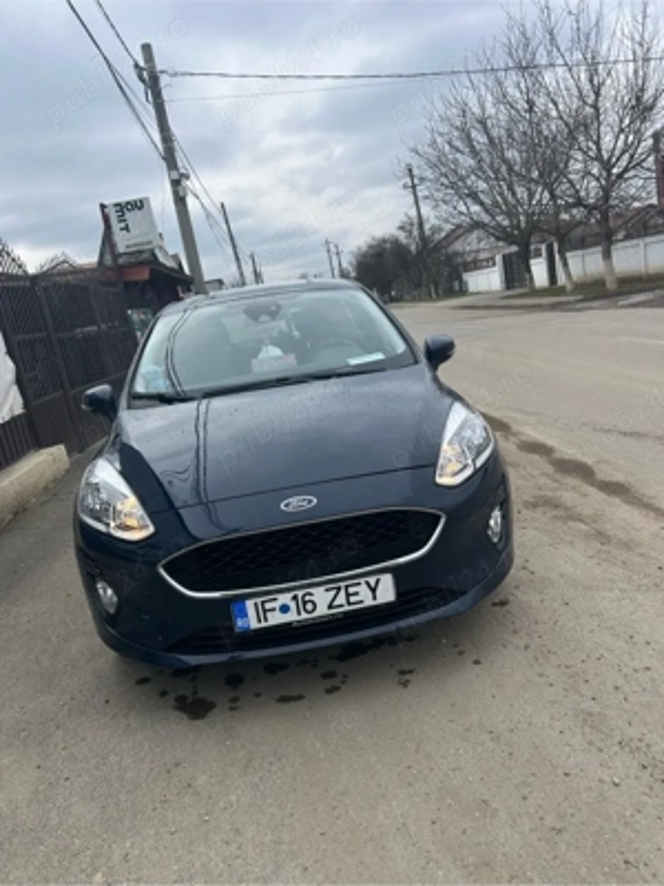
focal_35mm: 26
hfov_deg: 53.1
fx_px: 665
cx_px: 332
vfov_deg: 67.3
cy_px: 443
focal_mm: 5.7
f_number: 1.5
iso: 50
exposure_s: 1/1621
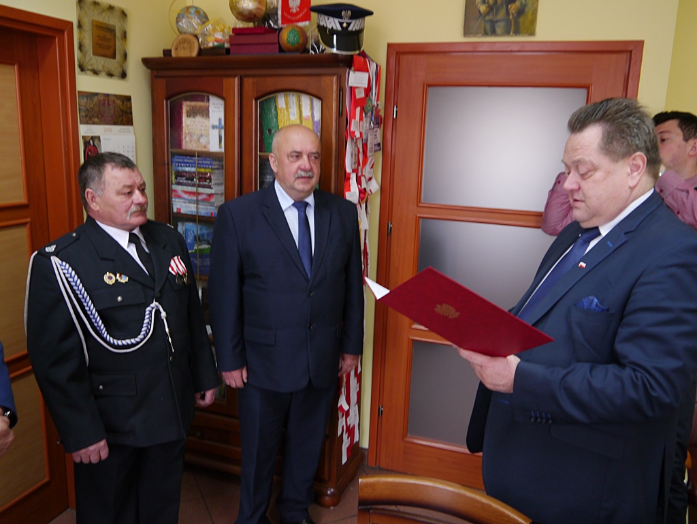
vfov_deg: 46.8
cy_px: 262
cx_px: 348
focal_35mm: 30
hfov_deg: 59.9
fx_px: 604
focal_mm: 15
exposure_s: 1/25
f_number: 3.6
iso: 400
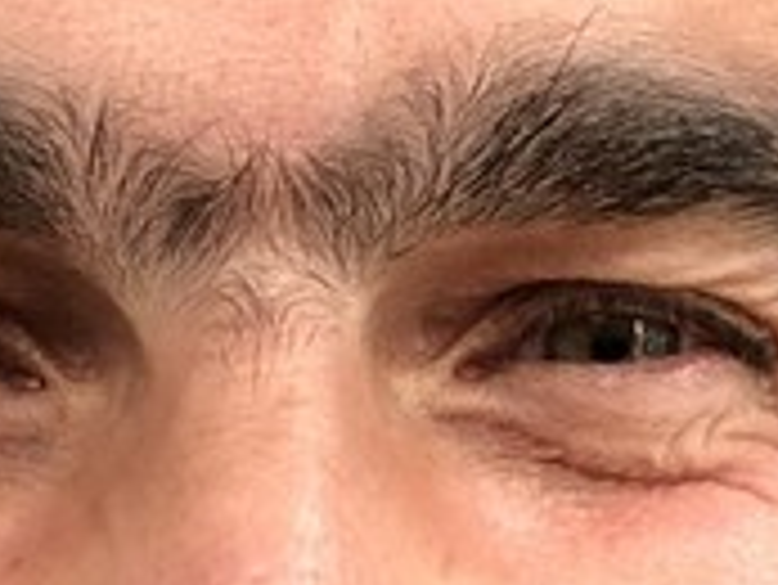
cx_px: 218
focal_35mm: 189
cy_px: 1102
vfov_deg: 7.6
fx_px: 4251
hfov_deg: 10.4
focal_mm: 2.87
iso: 80
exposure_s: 1/100
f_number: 2.2
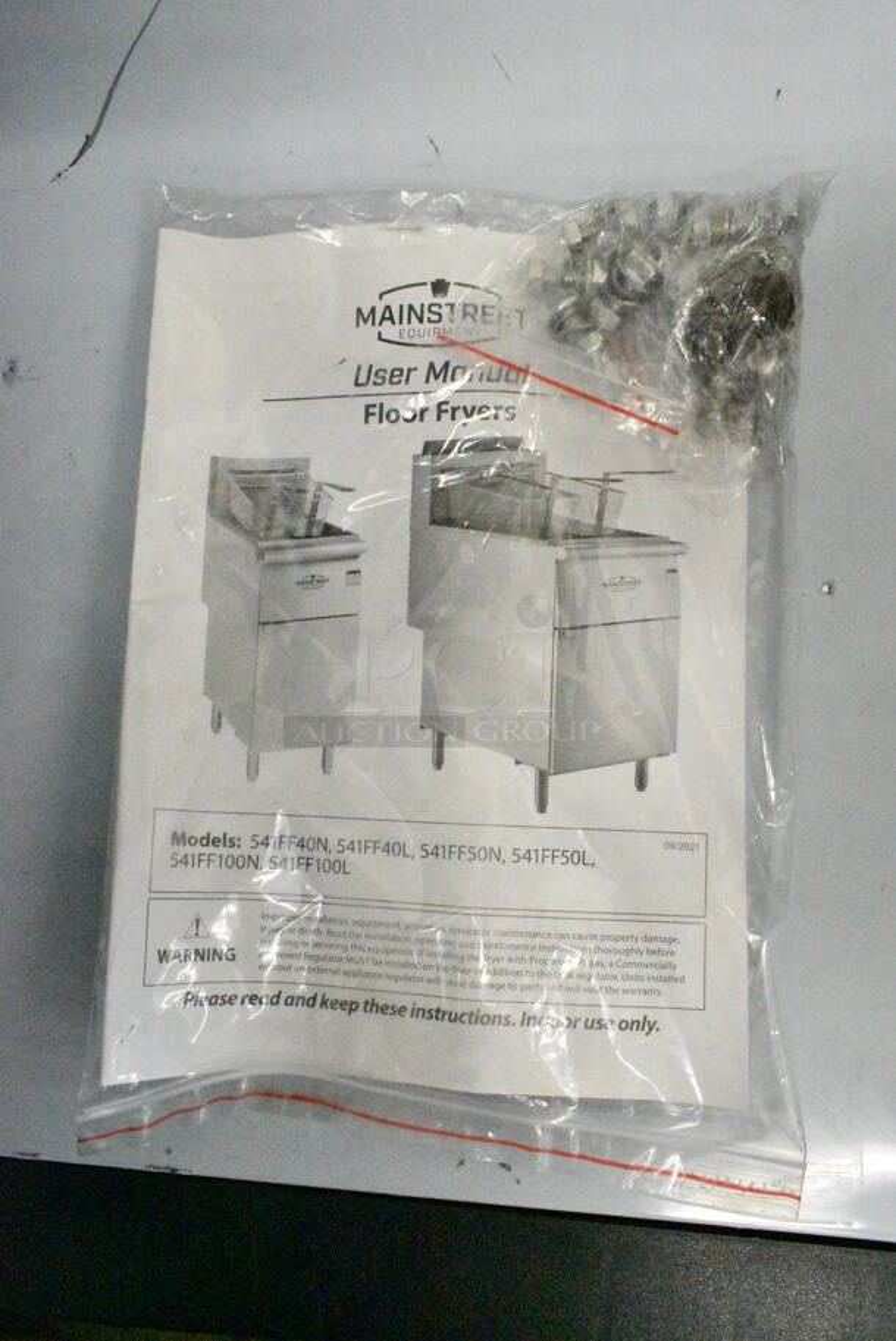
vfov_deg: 67.3
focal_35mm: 27
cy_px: 670
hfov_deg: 48.0
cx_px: 448
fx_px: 1006
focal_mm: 18
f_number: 10
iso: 25600
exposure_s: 1/400
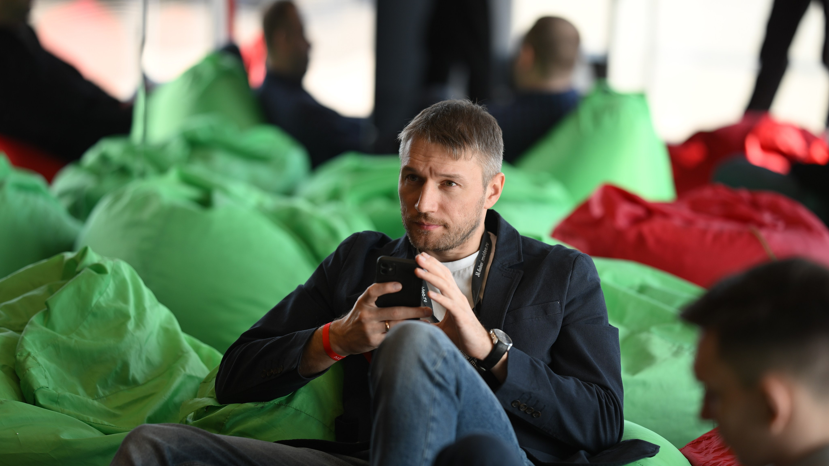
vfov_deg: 8.5
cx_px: 415
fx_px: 3121
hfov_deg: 15.1
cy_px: 261
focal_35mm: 142
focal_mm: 135
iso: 125
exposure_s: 1/320
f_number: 1.8
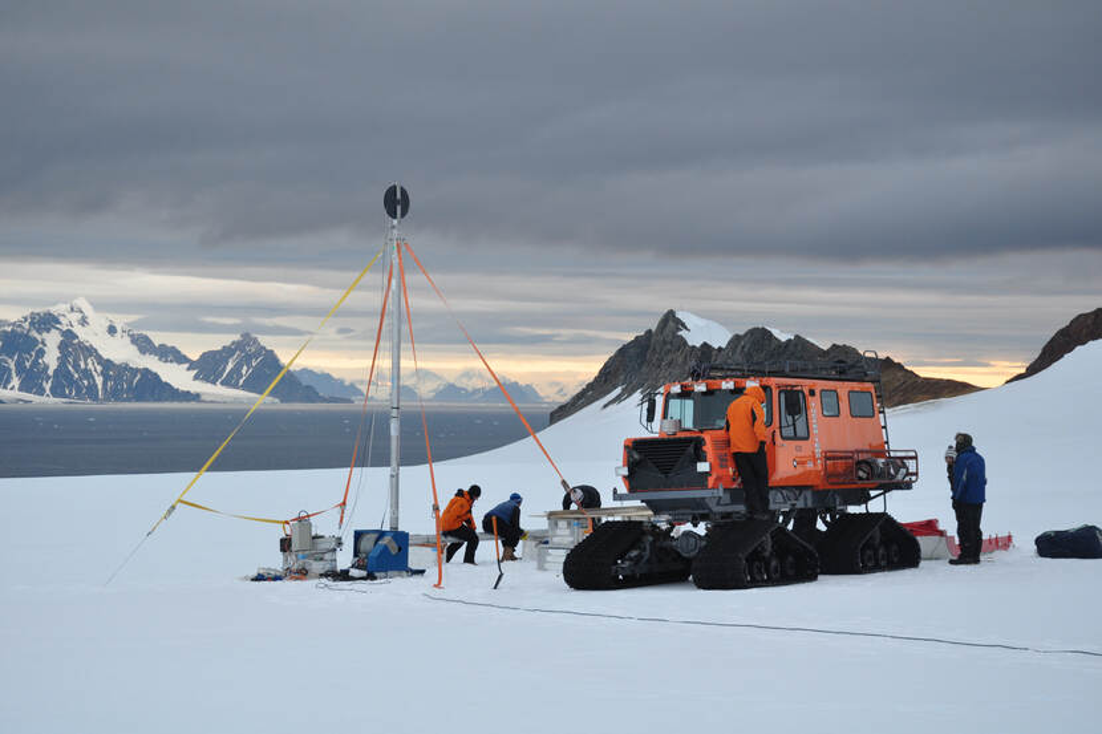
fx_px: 2295
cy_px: 367
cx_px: 551
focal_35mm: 75
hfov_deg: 27.0
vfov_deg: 18.2
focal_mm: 50
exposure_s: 1/50
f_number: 8
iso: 400
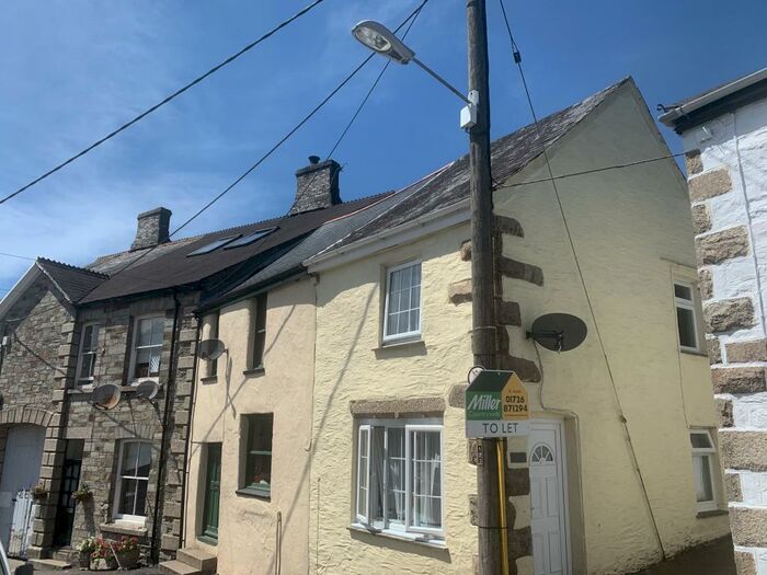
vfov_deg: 53.1
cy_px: 288
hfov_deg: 67.3
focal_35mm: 26
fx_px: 576
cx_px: 384
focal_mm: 4.25
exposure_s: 1/3650
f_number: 1.8
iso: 25
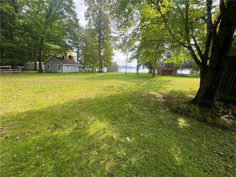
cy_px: 88
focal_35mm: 13
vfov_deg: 89.9
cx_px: 118
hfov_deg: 106.2
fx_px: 89
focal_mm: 1.57
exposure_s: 1/426
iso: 32
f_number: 1.8
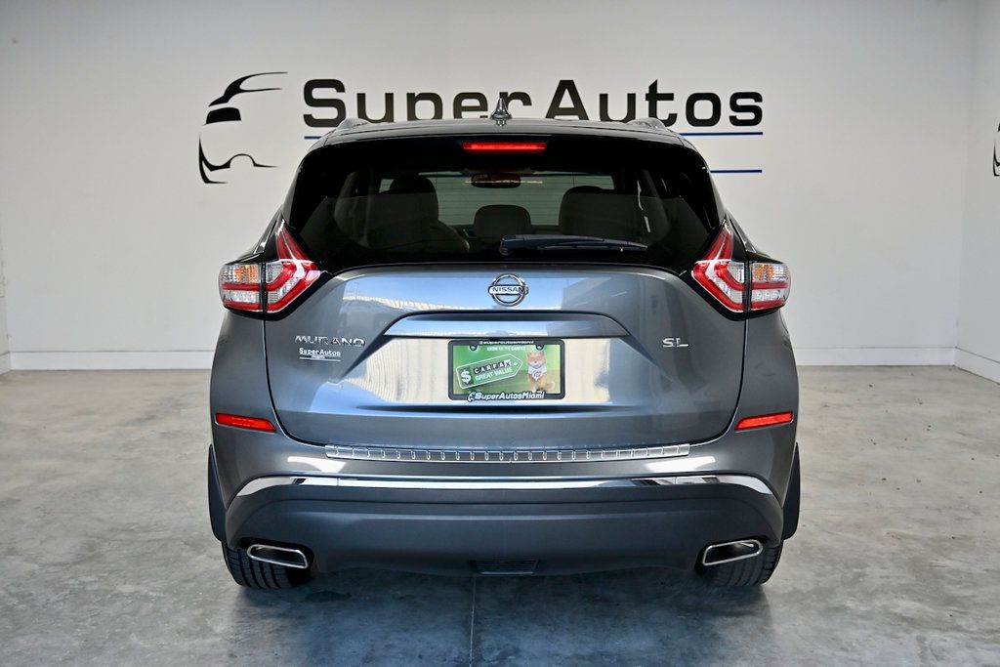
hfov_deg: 53.1
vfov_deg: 36.9
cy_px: 334
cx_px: 500
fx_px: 1000
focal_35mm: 36
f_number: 5.6
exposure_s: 1/1000
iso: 2000
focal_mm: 36
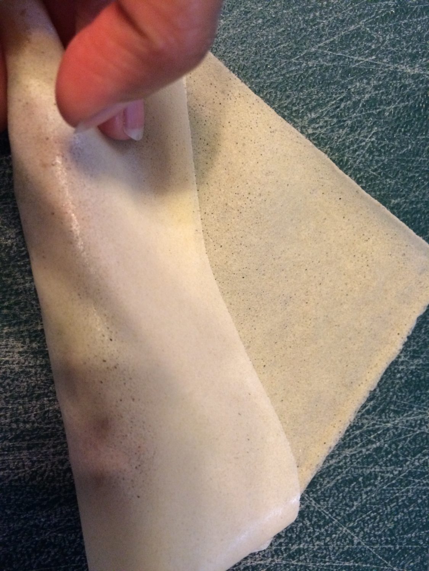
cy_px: 286
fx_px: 479
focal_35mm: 29
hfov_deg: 48.2
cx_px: 214
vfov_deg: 61.7
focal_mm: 4.15
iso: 250
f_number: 2.2
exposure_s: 1/30
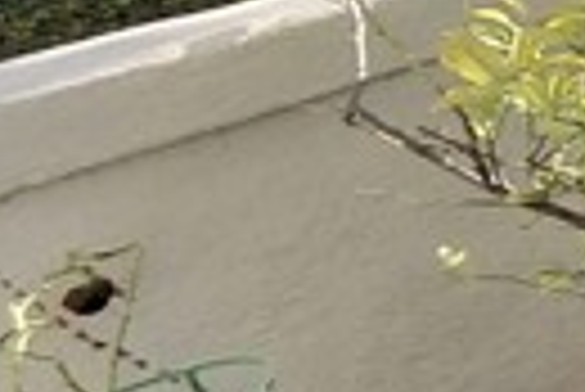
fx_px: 1334
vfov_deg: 16.3
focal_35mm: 82
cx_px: 1400
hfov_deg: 15.0
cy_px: -18
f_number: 2.2
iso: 40
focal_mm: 1.64
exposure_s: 1/299
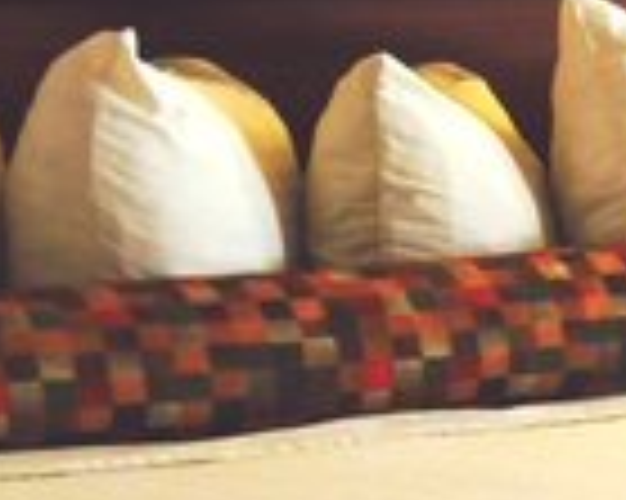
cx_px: 1414
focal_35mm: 186
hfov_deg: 9.4
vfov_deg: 8.3
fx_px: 3444
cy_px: 225
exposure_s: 1/20
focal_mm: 4.12
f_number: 2.4
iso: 50
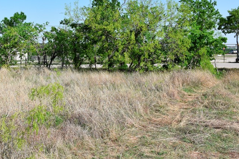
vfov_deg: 29.7
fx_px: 299
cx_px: 54
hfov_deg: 42.0
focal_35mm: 45
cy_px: 59
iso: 640
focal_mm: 18
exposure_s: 1/640
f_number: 13
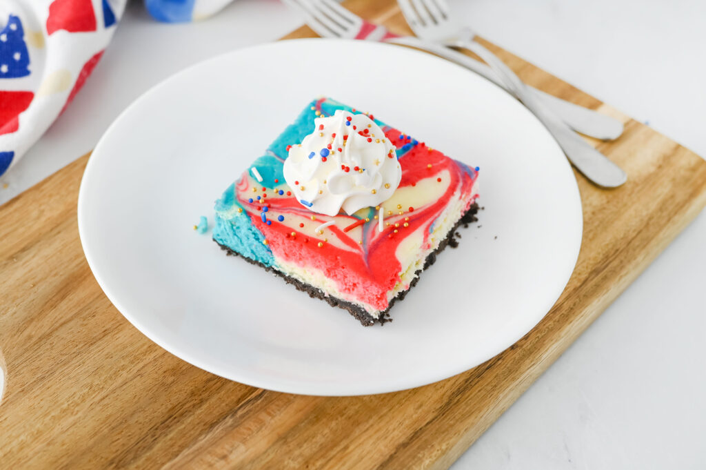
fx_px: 980
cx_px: 353
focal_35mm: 50
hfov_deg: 39.6
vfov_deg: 26.9
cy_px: 235
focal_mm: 50
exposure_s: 1/100
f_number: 5.6
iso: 220
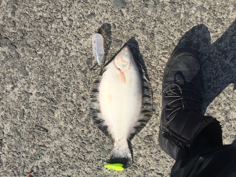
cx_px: 118
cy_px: 88
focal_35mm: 29
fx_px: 198
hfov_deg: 61.7
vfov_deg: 48.2
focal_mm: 4.15
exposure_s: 1/2475
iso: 32
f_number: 2.2
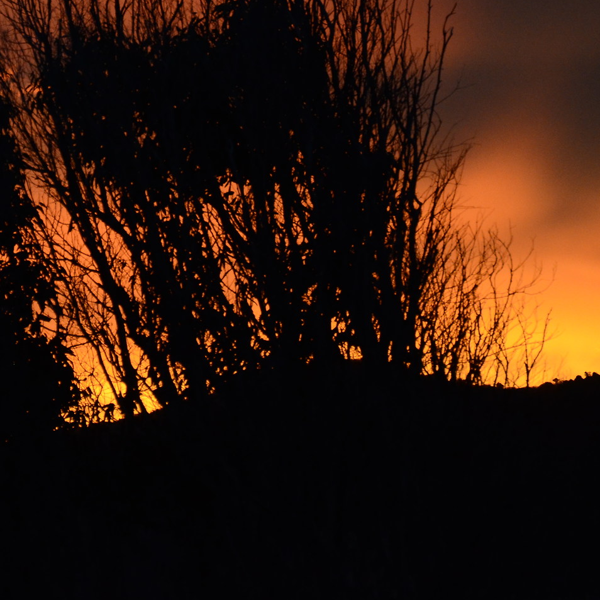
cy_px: 101
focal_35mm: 272
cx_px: -91
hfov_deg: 6.4
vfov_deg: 6.4
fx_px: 5335
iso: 1250
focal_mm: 85
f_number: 5.6
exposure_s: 1/320
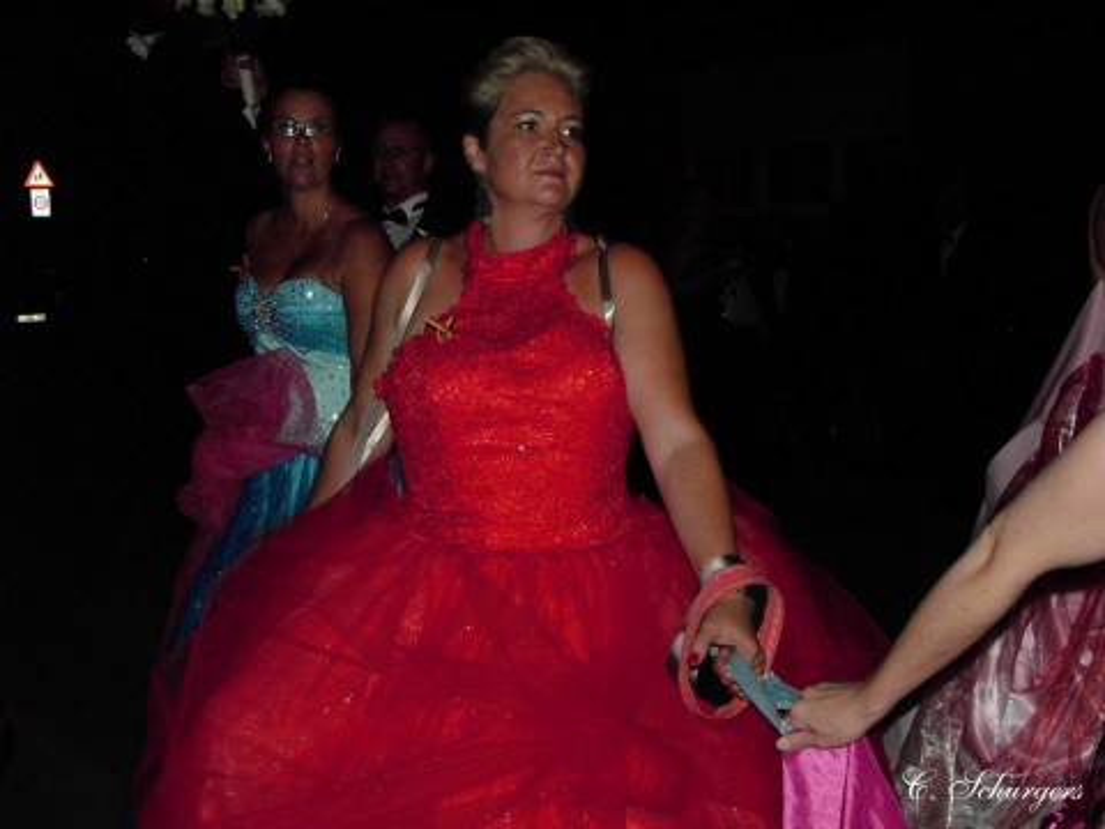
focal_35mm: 43
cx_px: 552
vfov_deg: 33.6
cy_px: 414
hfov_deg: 43.9
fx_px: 1373
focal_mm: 6.6
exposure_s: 1/51
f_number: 2.8
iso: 200
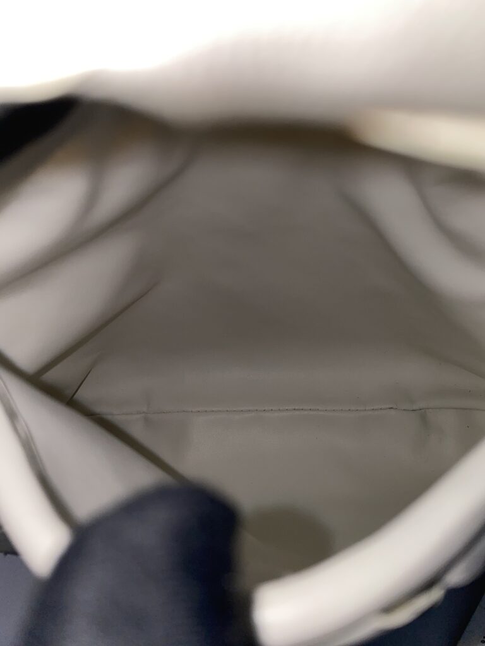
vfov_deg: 67.3
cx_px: 242
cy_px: 323
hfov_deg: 53.1
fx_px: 486
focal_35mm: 26
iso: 32
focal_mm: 4.25
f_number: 1.8
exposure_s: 1/3731
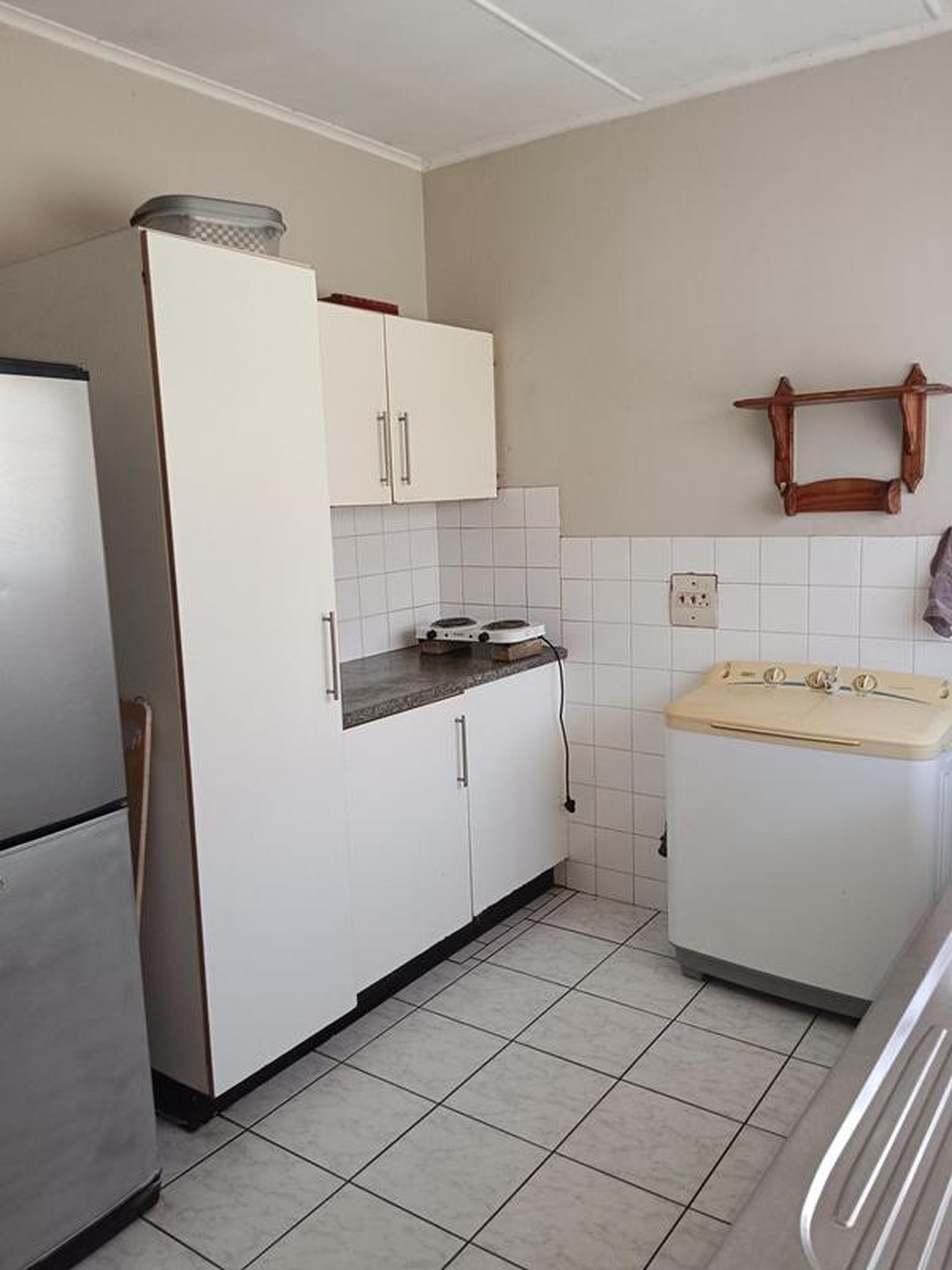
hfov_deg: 53.1
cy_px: 635
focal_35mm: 26
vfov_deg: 67.3
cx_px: 476
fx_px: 953
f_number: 1.8
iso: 1218
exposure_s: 1/33.3
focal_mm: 3.96
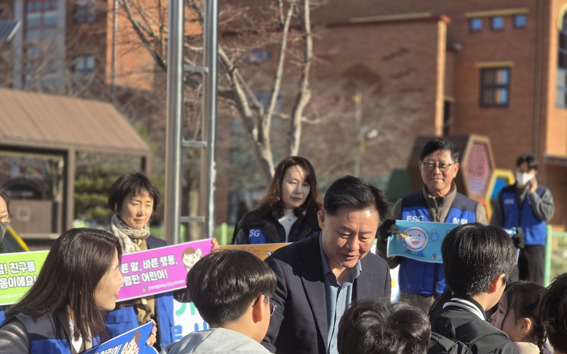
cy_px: 237
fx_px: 1283
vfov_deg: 15.7
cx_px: 309
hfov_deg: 24.9
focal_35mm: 83
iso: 50
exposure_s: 1/1402
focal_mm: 7.9
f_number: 2.4
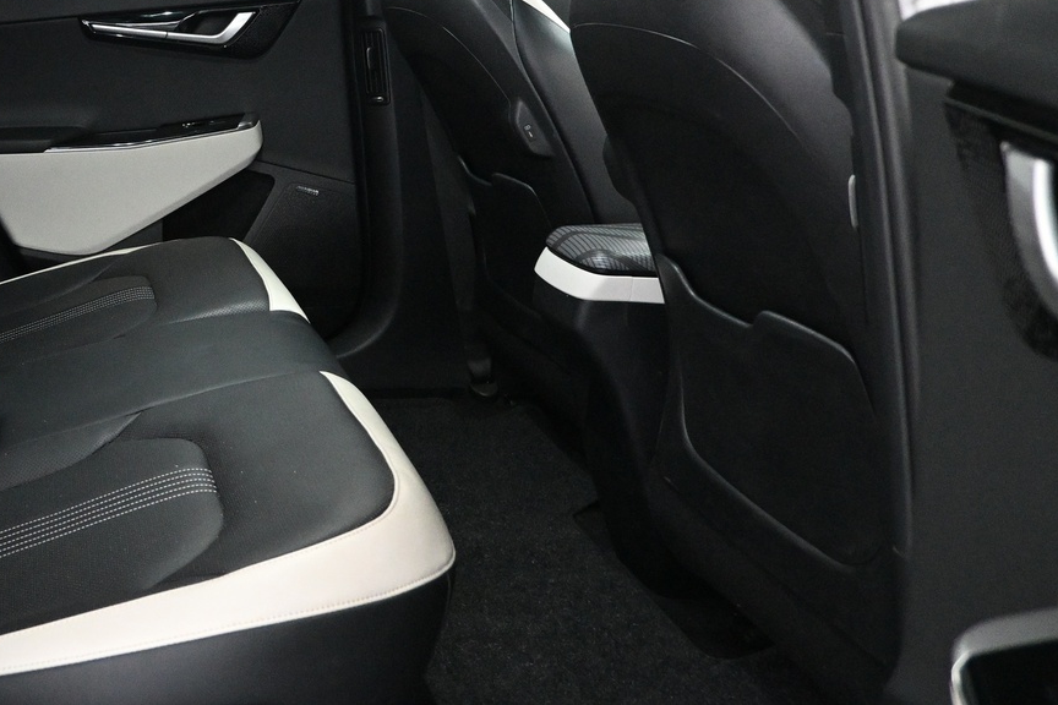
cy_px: 94
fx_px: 1322
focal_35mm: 45
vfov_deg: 28.9
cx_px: 114
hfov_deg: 40.4
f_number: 3.5
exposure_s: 1/50
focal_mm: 16
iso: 4000
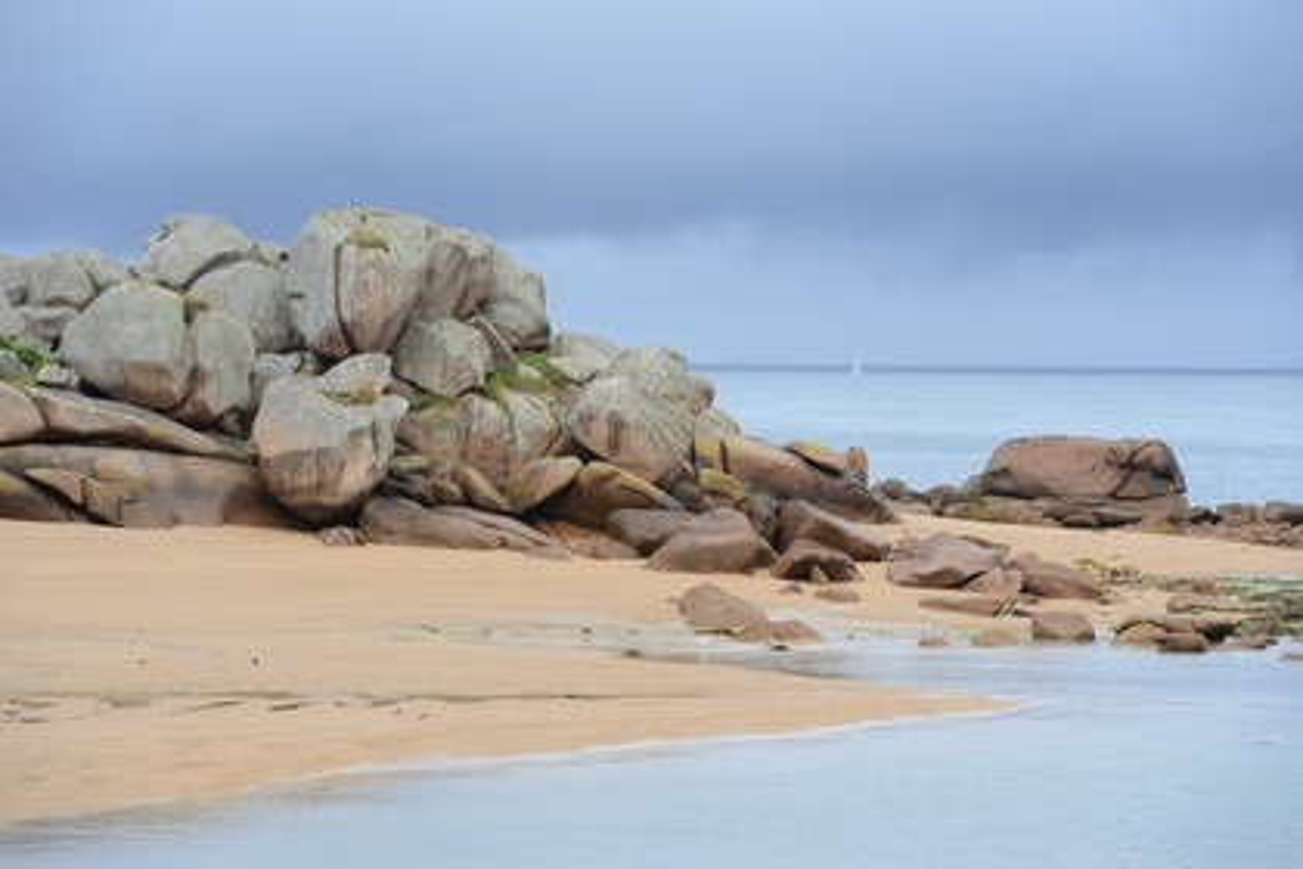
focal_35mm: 200
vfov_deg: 6.9
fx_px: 7238
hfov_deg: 10.3
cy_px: 434
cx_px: 652
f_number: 10
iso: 400
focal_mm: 200
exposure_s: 1/320
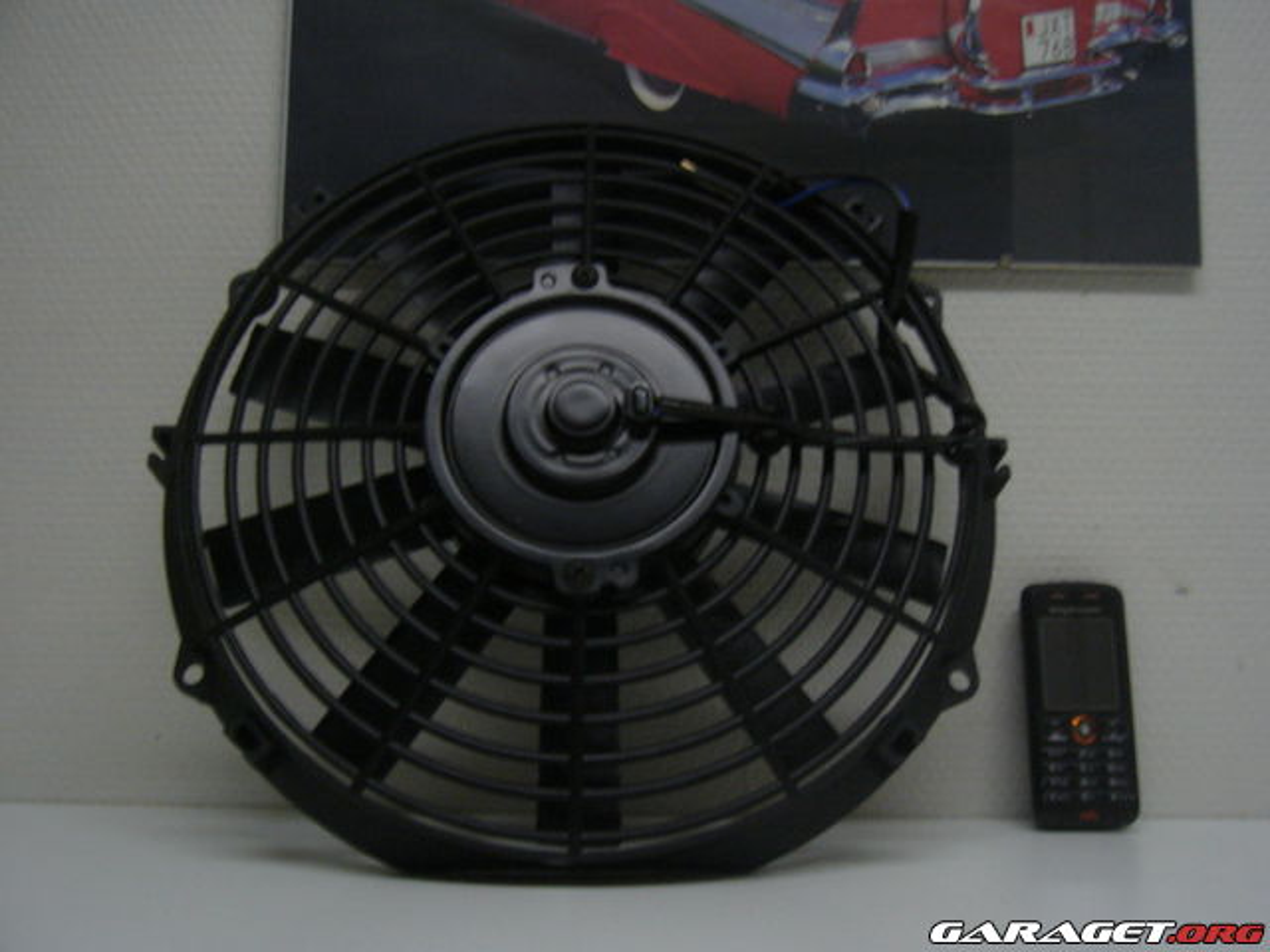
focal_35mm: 35
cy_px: 476
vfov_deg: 40.7
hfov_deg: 52.6
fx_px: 1284
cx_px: 635
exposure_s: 1/8
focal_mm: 5.8
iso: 200
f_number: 2.8
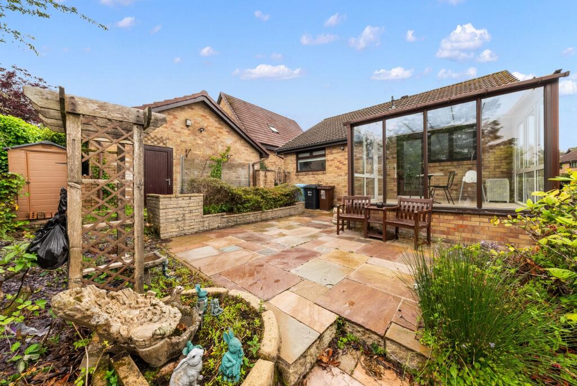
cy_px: 193
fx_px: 192
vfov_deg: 90.1
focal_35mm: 12
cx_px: 288
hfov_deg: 112.6
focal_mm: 12
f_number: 18
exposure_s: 1/13
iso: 800
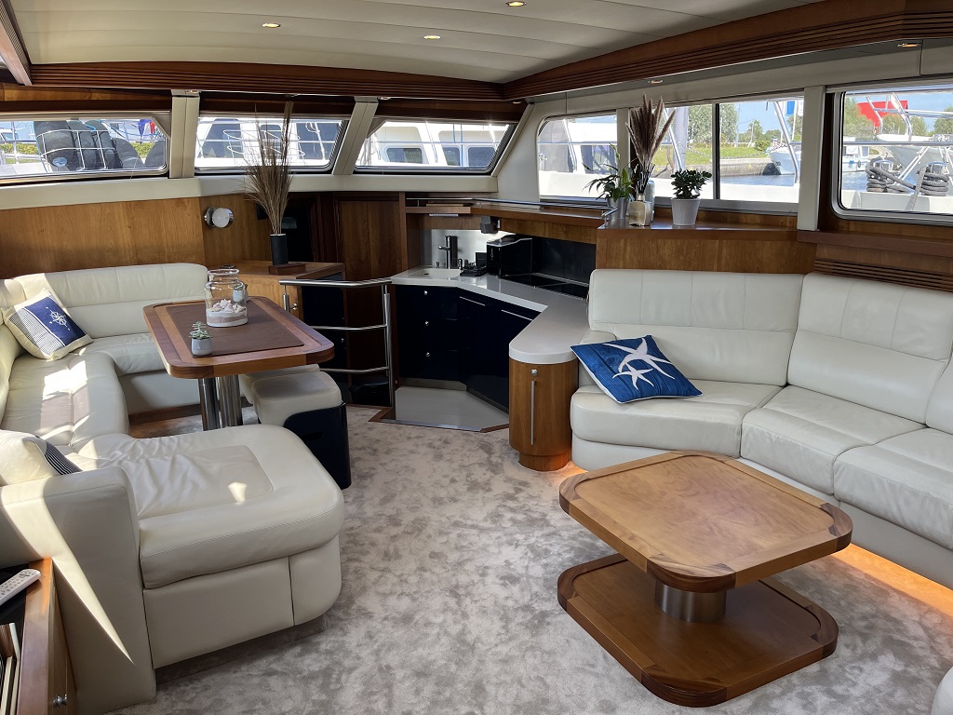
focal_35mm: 26
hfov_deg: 67.3
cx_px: 476
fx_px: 716
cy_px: 358
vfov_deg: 53.1
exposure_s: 1/121
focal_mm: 5.1
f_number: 1.6
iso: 80
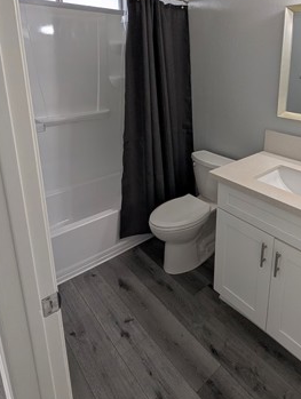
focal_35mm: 22
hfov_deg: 60.1
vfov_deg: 73.7
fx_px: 254
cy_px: 129
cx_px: 195
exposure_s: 1/247
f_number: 1.7
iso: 50
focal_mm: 2.02
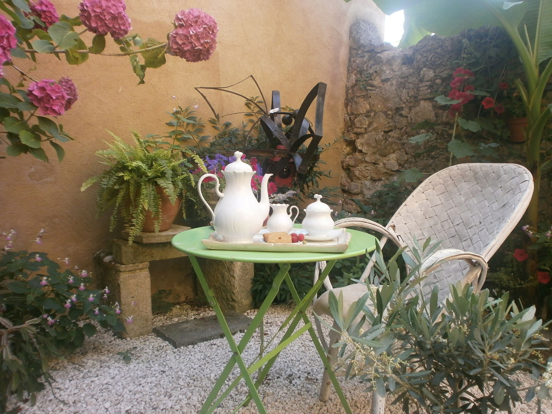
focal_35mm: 27
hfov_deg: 65.3
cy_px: 207
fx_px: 431
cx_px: 276
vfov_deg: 51.4
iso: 100
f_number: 2.9
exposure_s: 1/100
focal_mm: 4.8
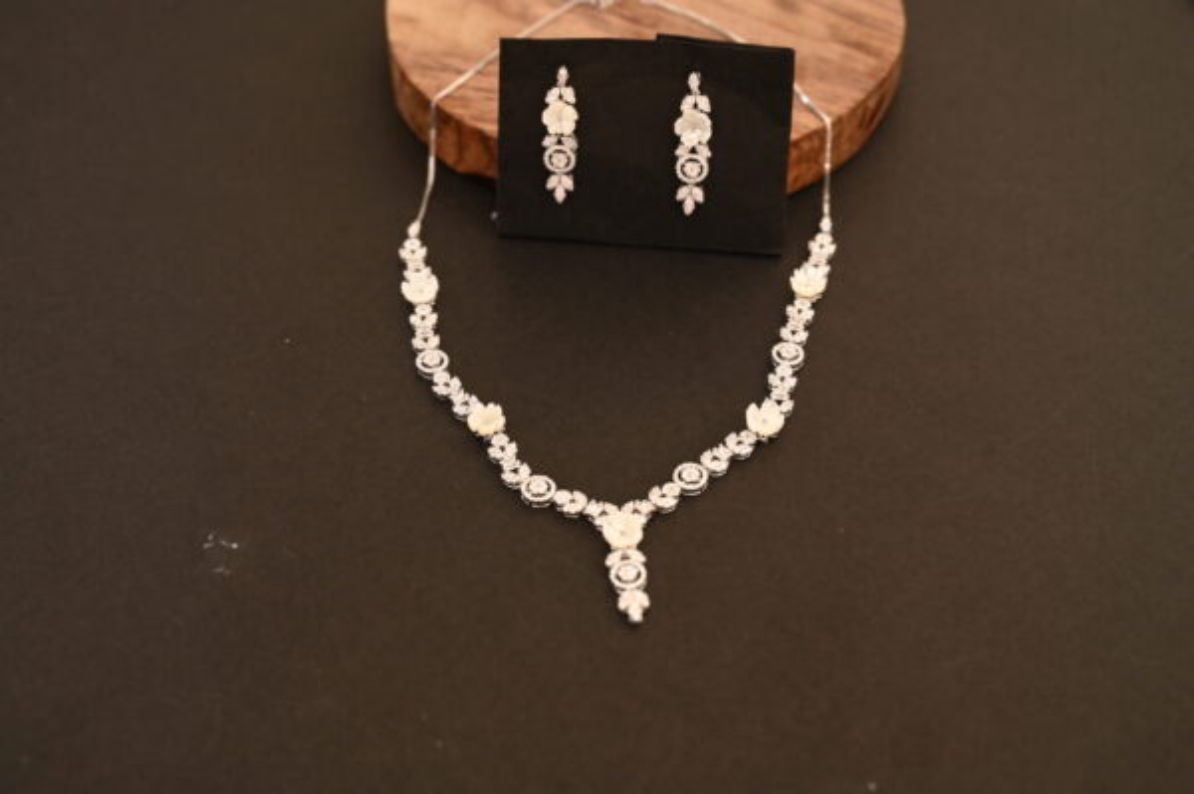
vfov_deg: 23.7
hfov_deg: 35.1
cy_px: 397
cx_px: 597
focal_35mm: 57
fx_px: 1889
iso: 800
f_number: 5.6
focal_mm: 57
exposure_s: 1/125
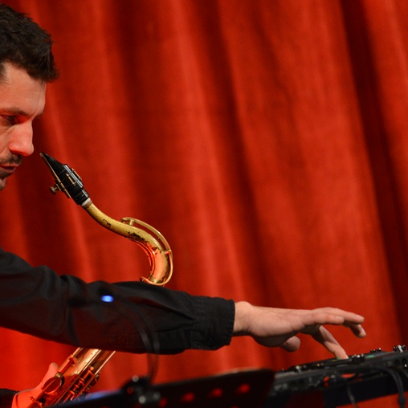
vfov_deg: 6.8
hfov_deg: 6.8
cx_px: 90
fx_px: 3414
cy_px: 211
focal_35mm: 256
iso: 1600
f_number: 3.5
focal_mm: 170
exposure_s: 1/100
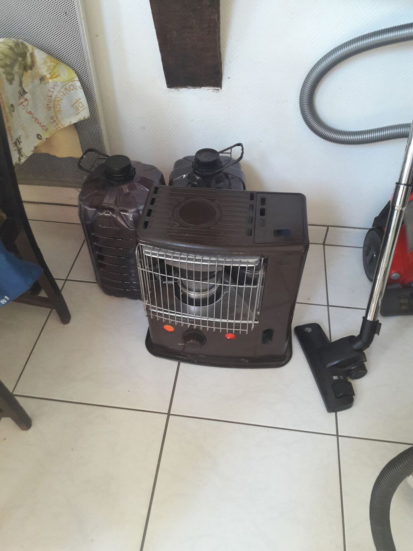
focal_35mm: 28
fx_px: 445
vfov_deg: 63.4
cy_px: 276
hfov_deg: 49.8
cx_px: 206
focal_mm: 3.7
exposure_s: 1/33
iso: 160
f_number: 1.9
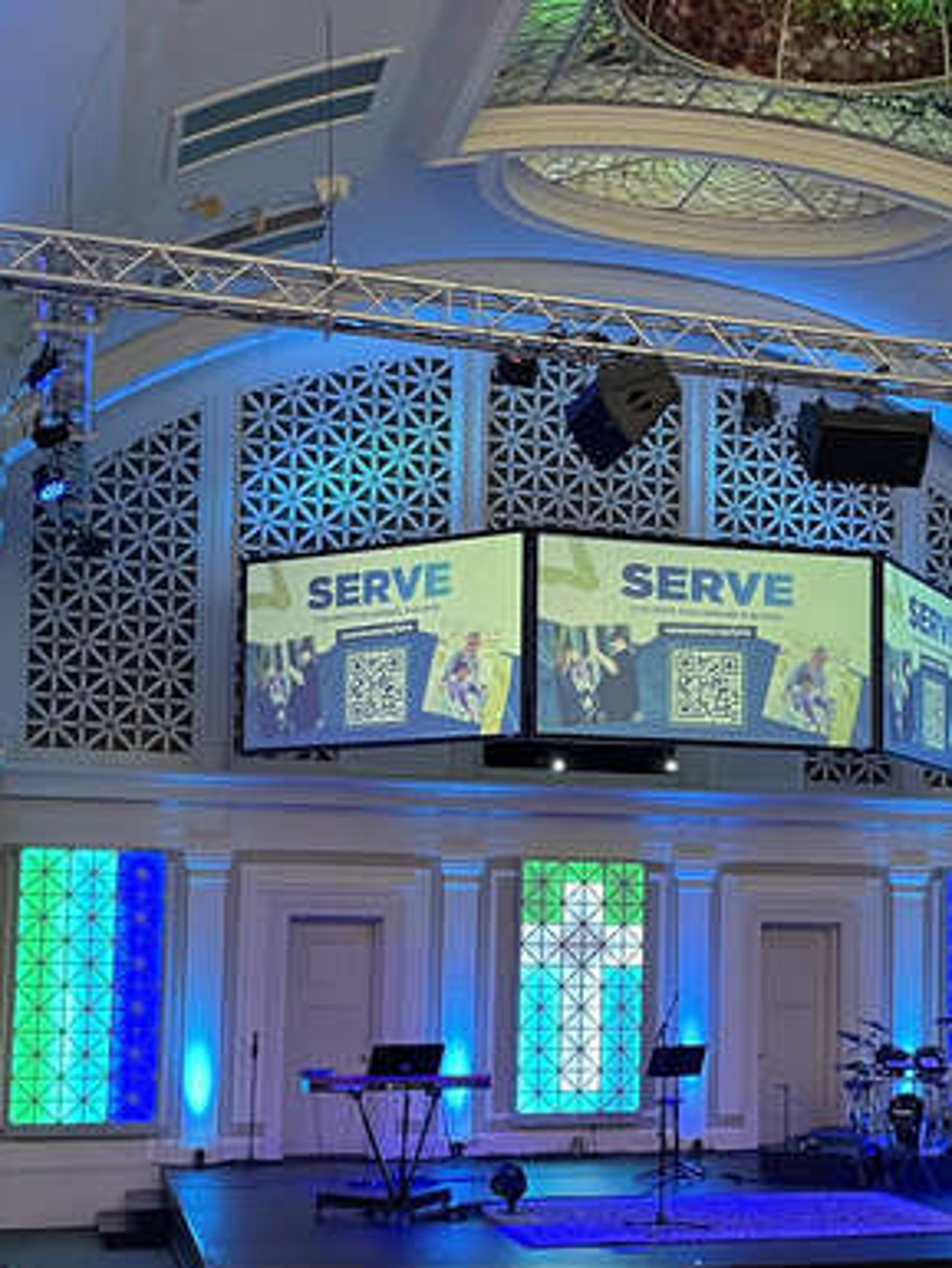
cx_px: 692
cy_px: 817
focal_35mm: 54
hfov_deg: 26.8
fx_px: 1979
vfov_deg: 35.3
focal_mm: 4.2
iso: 320
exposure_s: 1/60
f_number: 1.6
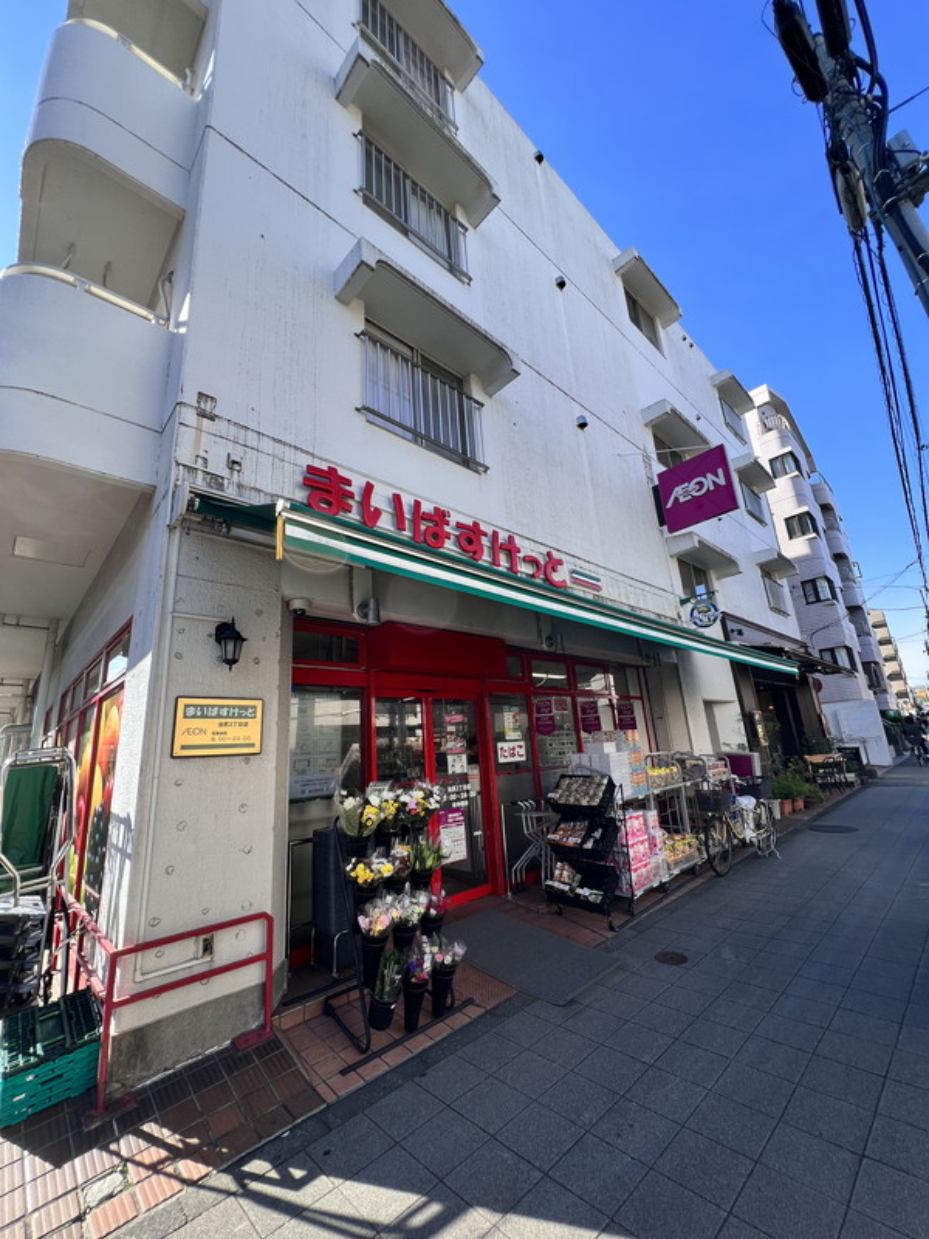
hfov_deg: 89.9
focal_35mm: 13
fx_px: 465
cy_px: 620
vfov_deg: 106.2
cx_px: 464
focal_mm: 1.57
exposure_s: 1/392
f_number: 1.8
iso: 32
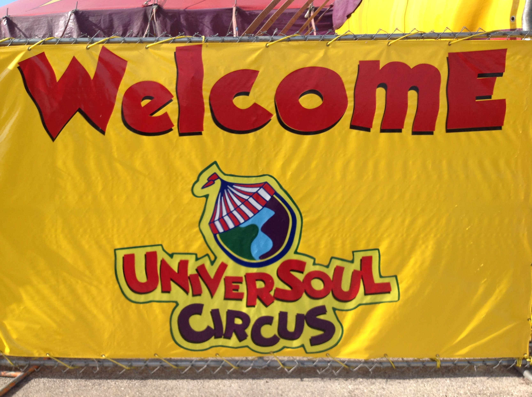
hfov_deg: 52.7
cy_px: 198
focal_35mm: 35
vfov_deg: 40.6
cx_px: 266
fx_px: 537
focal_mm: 4.28
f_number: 2.4
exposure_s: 1/1008
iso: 50
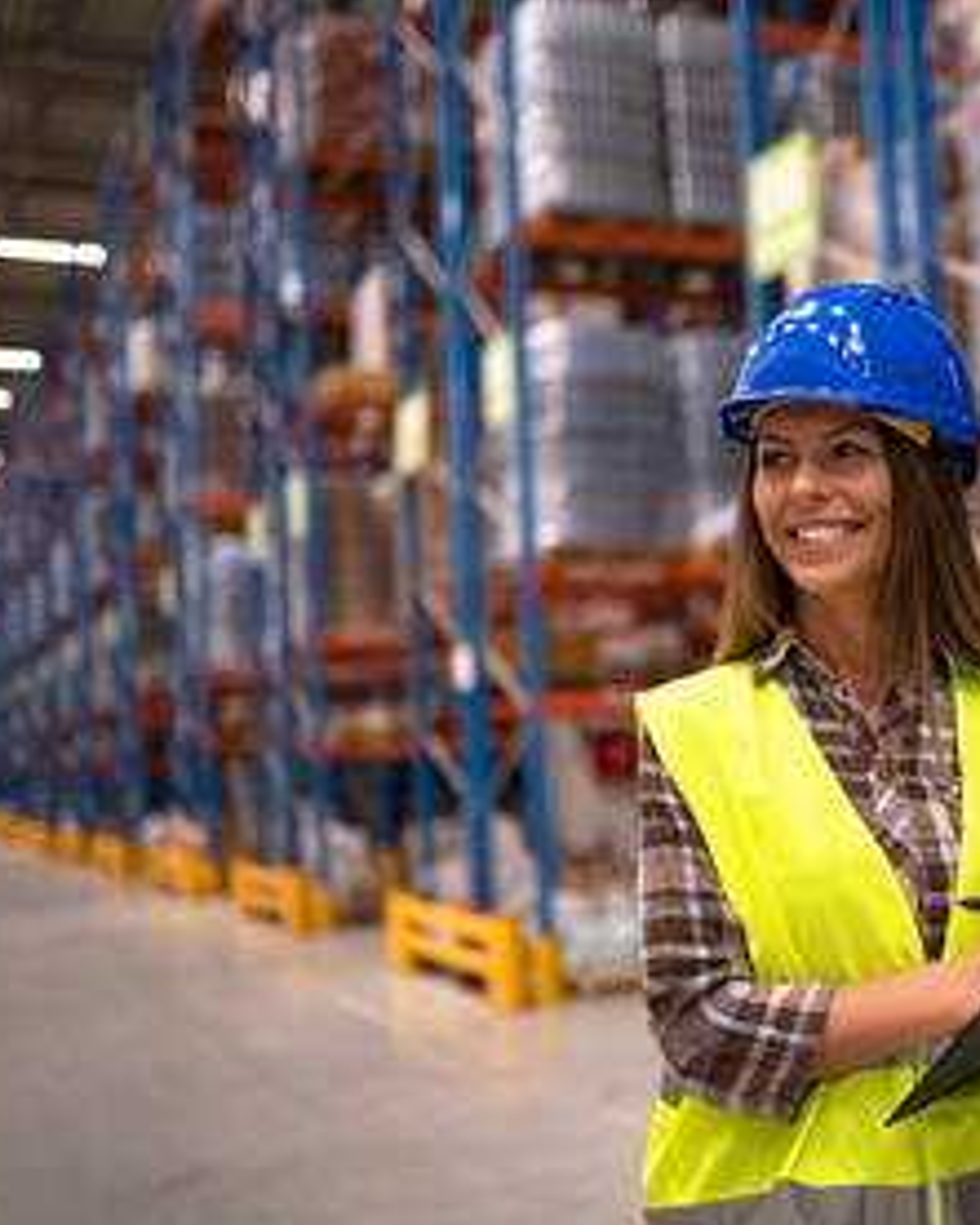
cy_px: 617
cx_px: 869
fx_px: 1812
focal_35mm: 50
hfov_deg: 29.1
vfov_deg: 37.3
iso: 500
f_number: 1.4
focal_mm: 35
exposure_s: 1/200
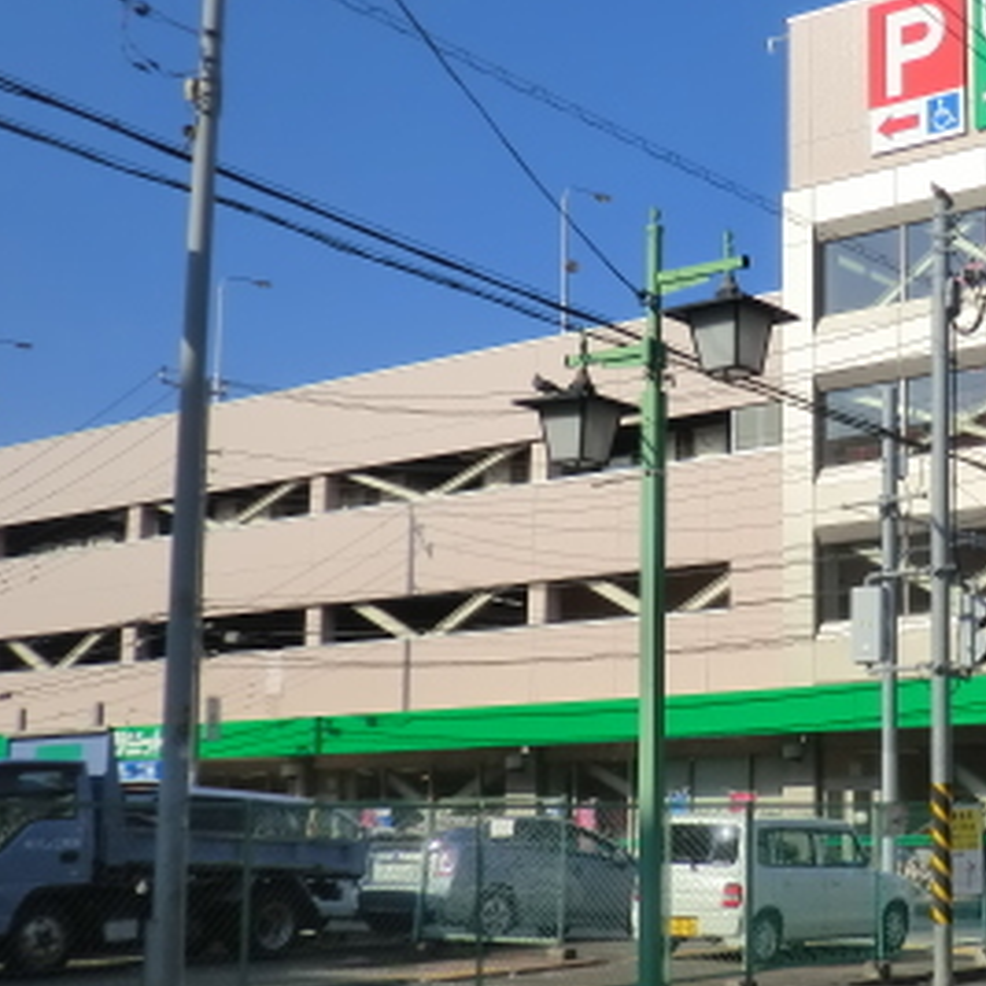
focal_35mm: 55
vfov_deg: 31.0
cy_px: 565
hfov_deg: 29.1
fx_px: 1772
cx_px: 982
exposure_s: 1/250
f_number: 7.9
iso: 50
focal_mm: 4.7
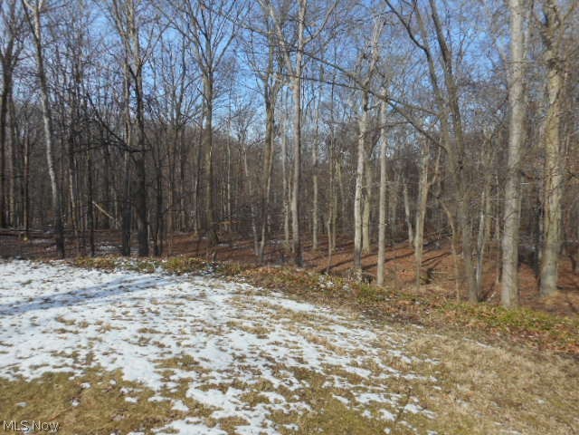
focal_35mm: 25
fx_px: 418
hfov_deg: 69.4
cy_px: 218
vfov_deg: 54.9
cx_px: 290
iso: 80
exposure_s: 1/500
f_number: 3.7
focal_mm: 4.5
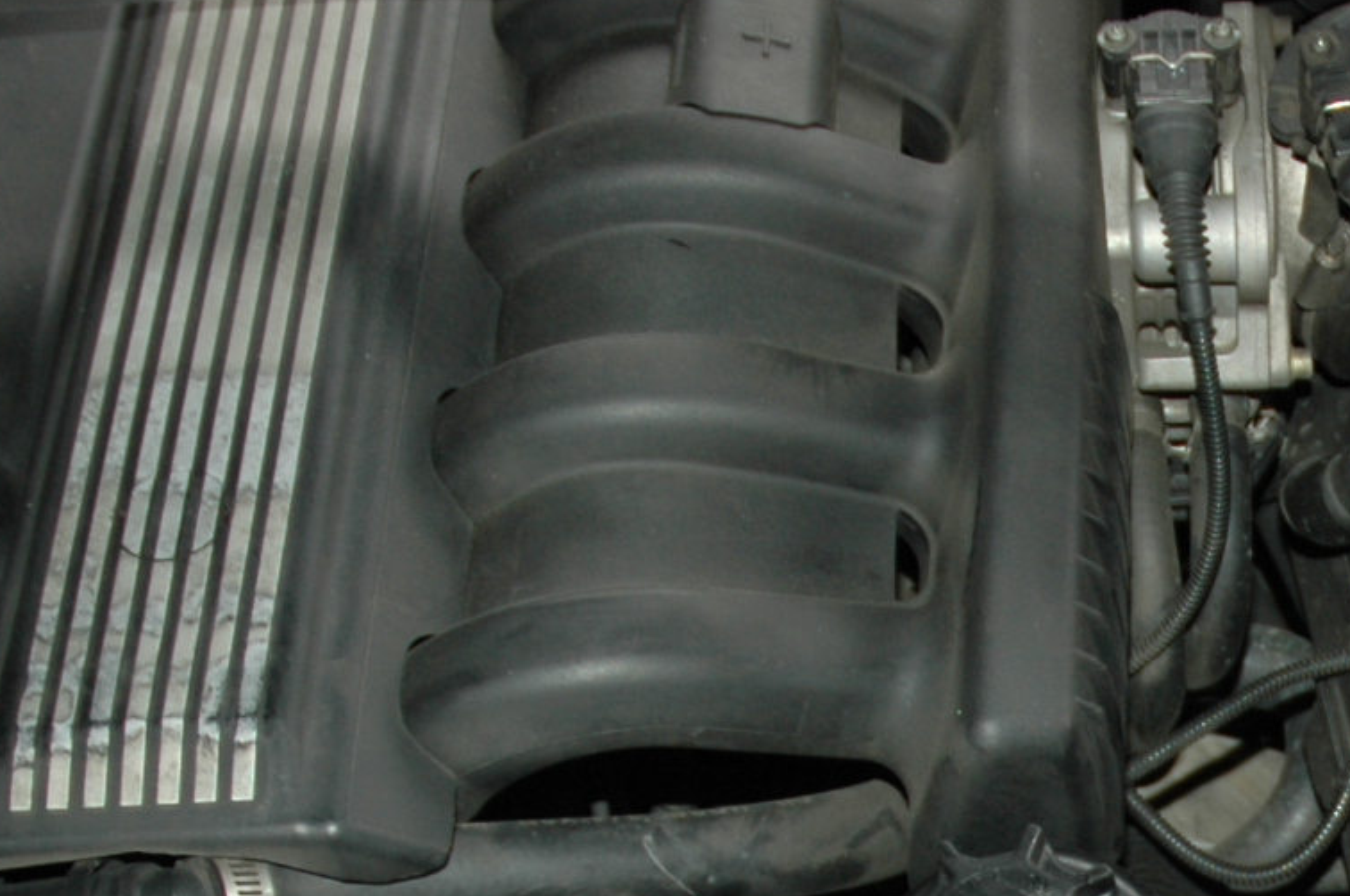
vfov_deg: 16.3
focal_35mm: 80
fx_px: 2996
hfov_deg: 24.3
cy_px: 1074
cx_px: 1345
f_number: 3.5
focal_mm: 18
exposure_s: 1/60
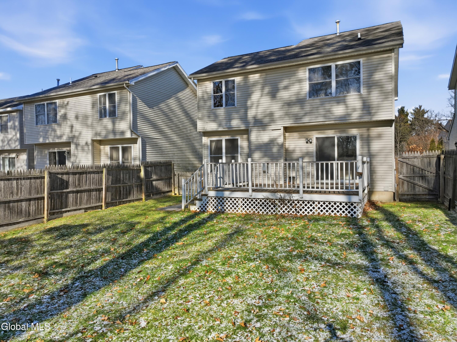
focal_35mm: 24
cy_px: 171
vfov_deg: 56.8
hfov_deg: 71.6
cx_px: 228
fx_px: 317
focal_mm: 12.3
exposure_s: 1/3200
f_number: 2.8
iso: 120
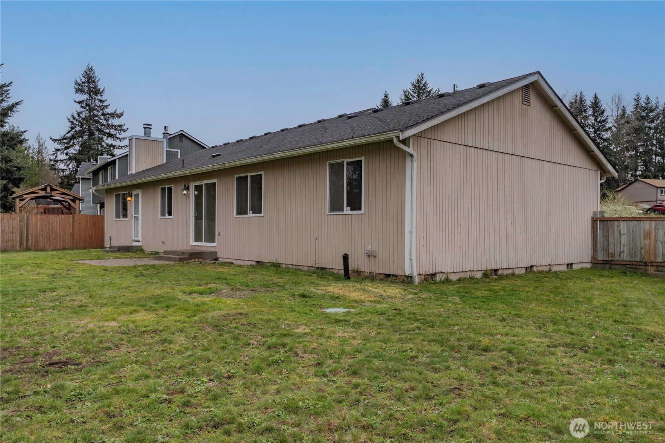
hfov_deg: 67.4
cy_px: 222
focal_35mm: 27
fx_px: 499
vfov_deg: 47.9
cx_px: 332
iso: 100
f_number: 9
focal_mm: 18
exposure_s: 1/160
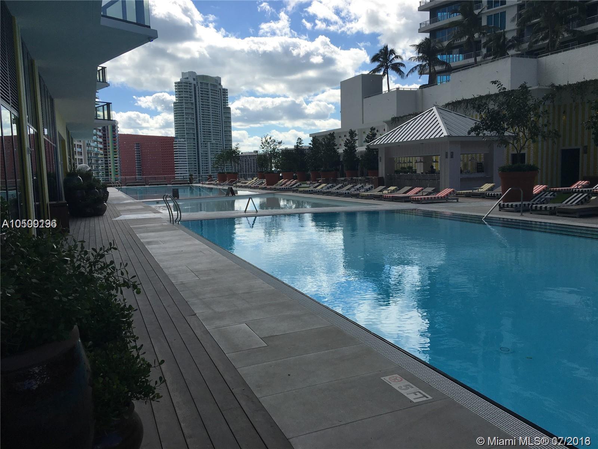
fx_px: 501
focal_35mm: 29
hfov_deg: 61.7
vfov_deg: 48.2
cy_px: 224
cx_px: 299
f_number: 2.2
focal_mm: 4.15
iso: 25
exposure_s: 1/2331
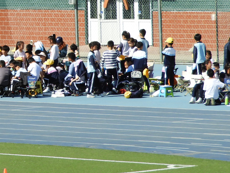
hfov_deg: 4.1
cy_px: -15
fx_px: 3176
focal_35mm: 478
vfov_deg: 3.1
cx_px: -54
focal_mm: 32.2
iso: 100
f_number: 5.3
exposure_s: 1/500
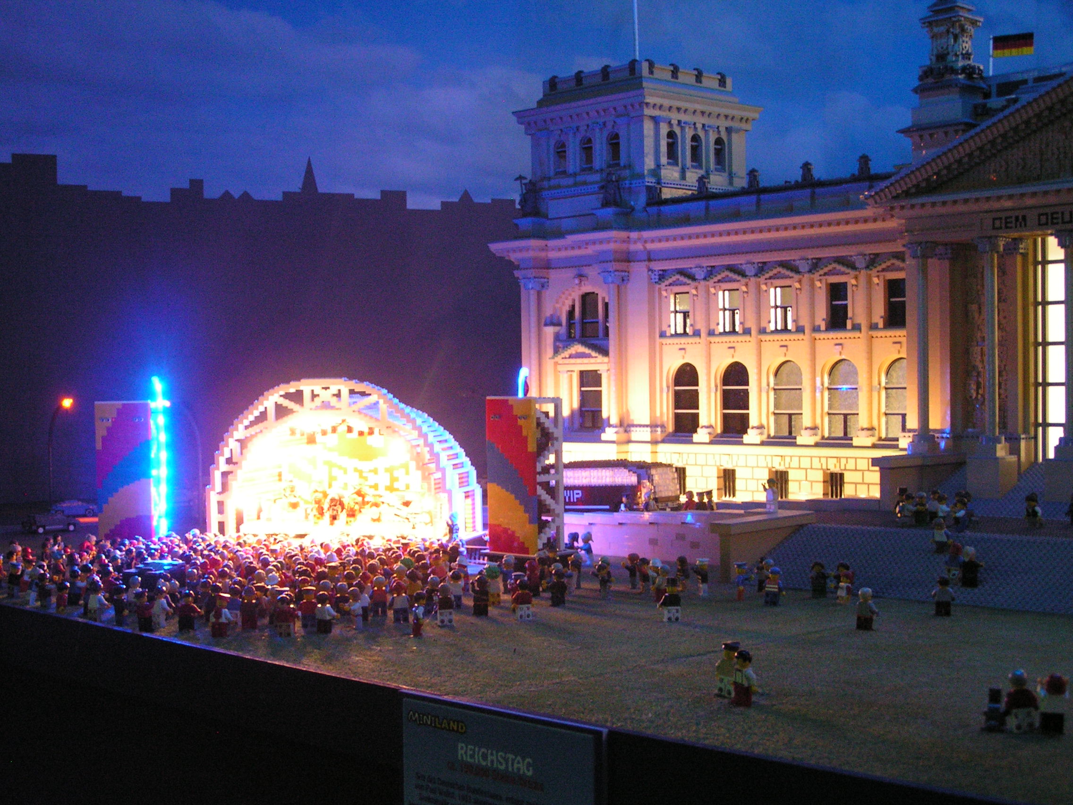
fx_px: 1581
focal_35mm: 51
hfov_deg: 37.5
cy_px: 402
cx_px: 536
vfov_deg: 28.6
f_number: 3.2
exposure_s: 1/1.6
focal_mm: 8.6
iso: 200
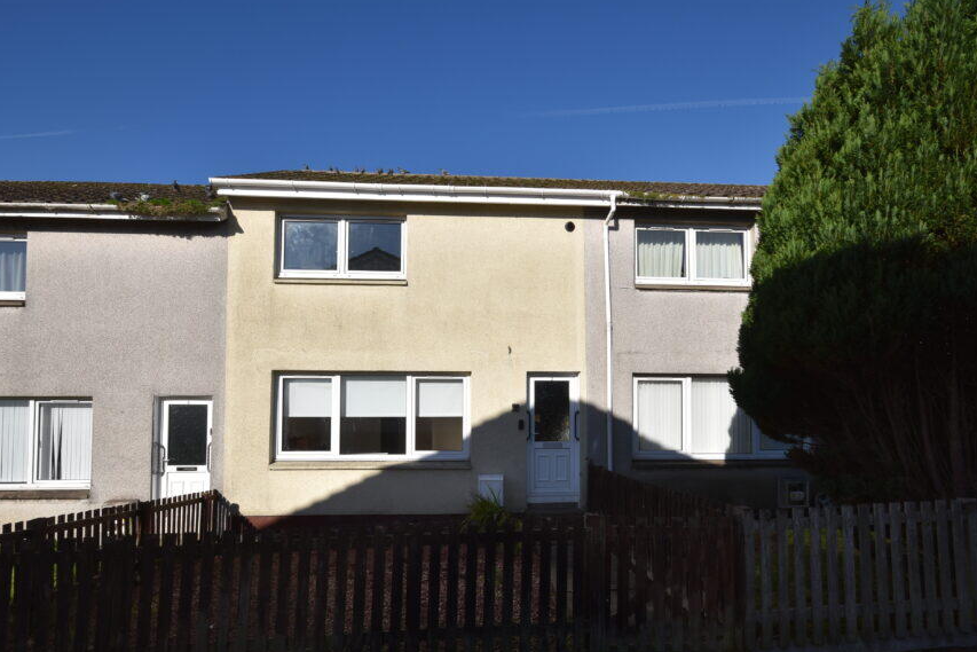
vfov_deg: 67.0
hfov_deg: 90.0
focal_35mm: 18
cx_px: 489
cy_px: 376
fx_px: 489
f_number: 11
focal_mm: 10
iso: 100
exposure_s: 1/200
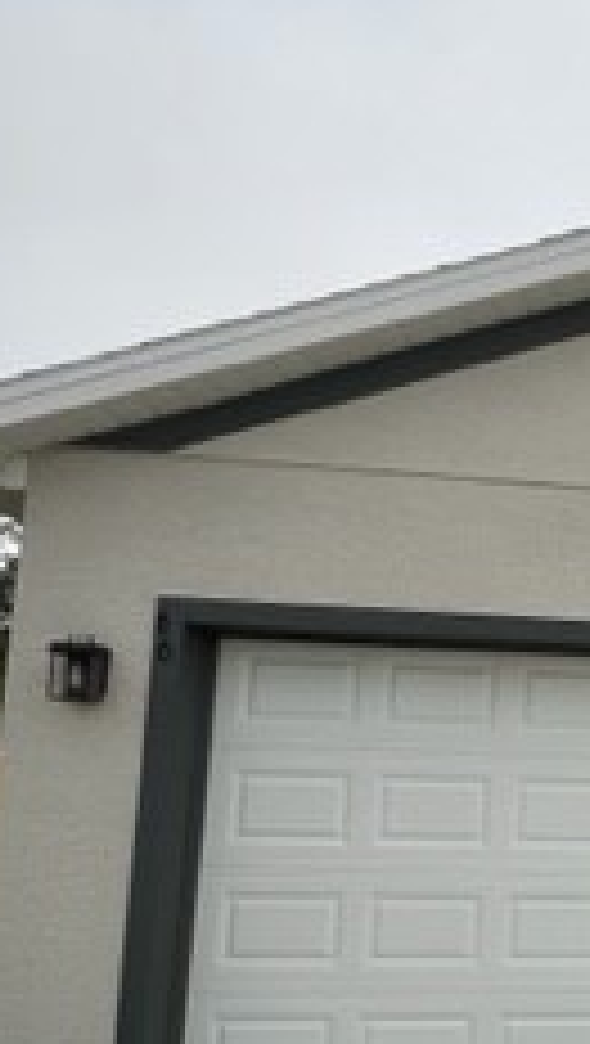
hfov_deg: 22.1
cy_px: 702
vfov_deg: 50.6
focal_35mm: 39
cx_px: 995
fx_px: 1082
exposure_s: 1/157
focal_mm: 1.57
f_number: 1.8
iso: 32
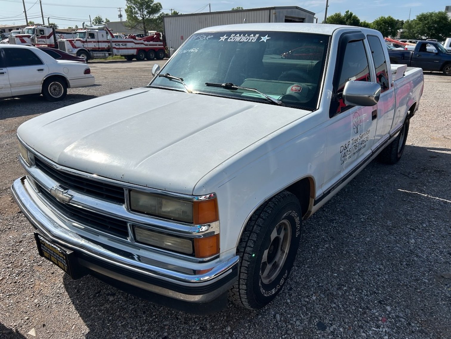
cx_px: 226
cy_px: 170
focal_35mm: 26
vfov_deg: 53.1
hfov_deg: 67.3
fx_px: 339
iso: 50
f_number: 1.5
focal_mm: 5.7
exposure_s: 1/6579
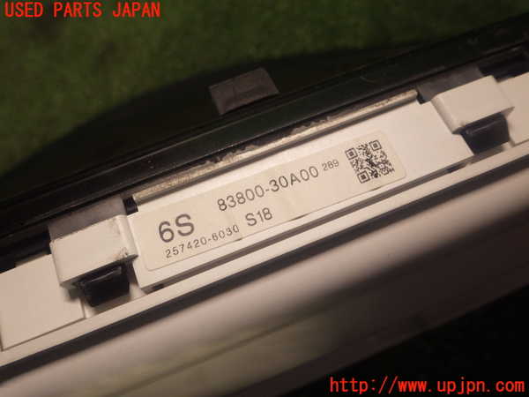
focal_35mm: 31
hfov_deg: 58.4
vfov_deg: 45.4
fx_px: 474
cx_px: 264
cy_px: 198
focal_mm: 5.5
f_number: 3.1
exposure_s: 1/45
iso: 250
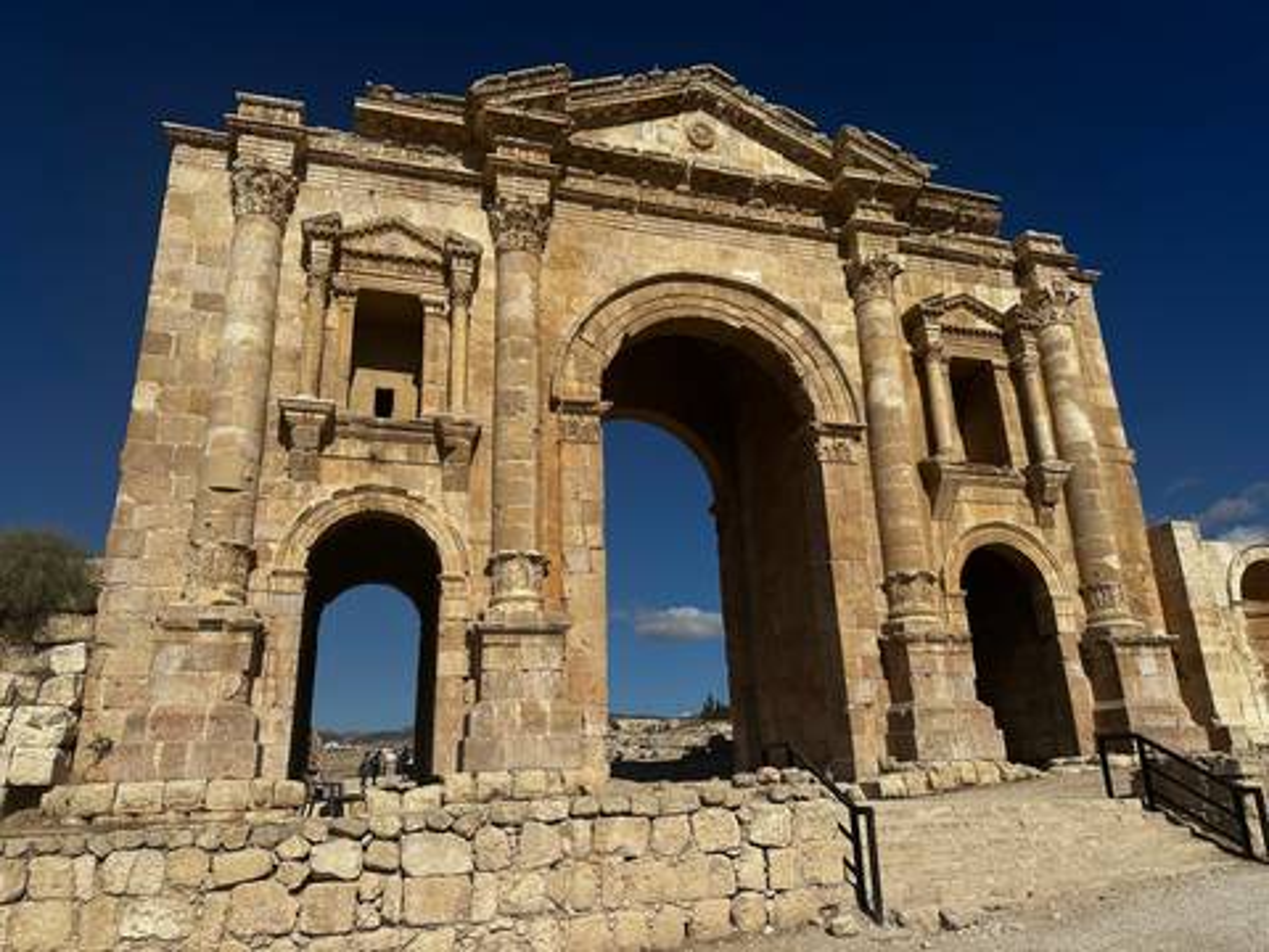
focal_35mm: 24
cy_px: 476
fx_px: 880
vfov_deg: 56.8
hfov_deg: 71.6
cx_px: 634
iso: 80
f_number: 1.78
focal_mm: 6.86
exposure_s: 1/12048
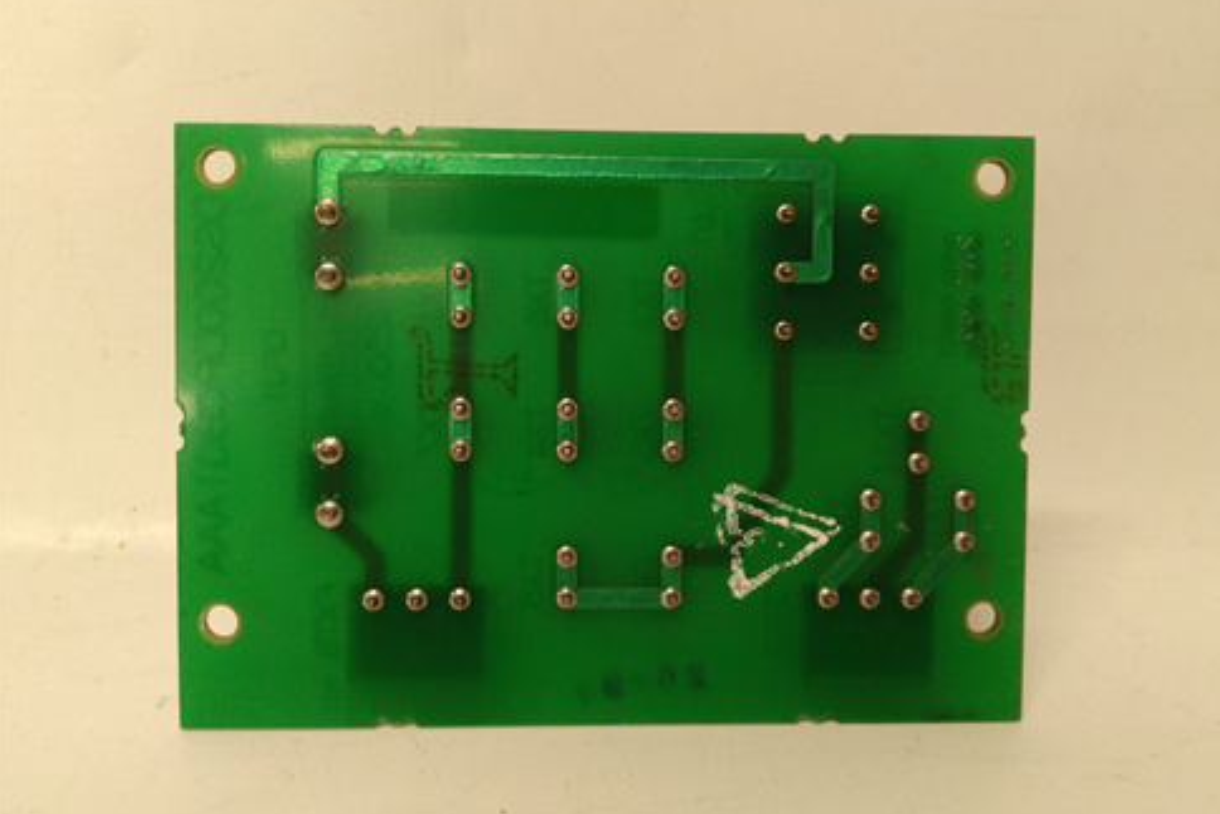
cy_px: 399
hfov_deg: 63.6
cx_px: 623
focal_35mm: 29
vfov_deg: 45.0
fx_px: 983
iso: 199
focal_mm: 3.79
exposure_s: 1/33
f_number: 2
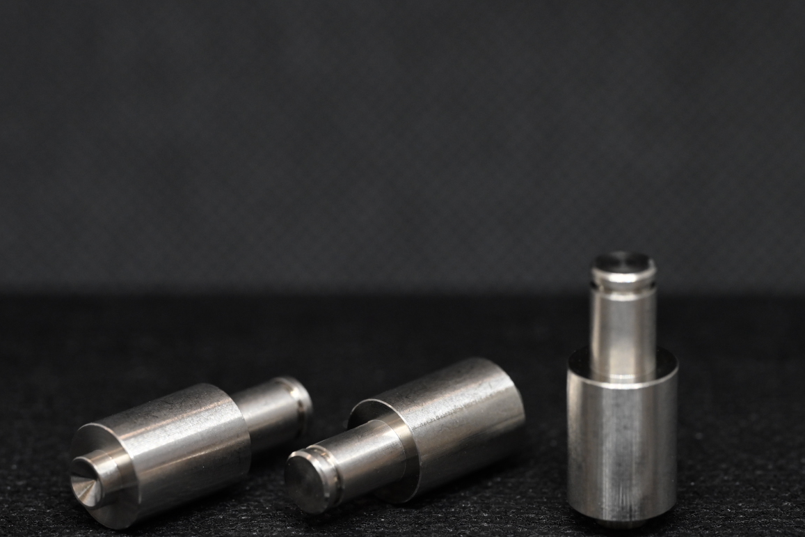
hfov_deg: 14.0
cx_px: 381
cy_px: 297
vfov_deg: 9.3
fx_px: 3286
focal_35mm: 147
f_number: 8
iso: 1100
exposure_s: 1/125
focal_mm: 105
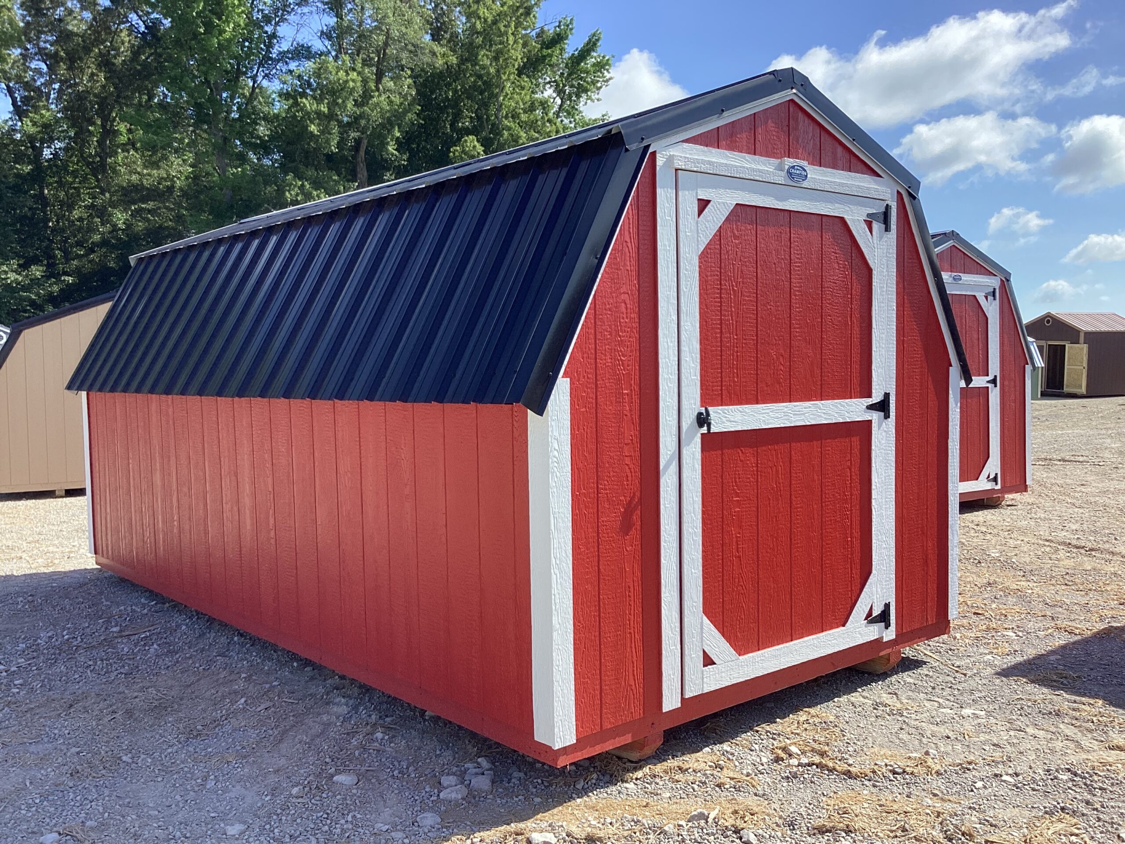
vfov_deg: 45.4
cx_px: 562
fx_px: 1007
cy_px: 422
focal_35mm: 31
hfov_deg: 58.4
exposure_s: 1/652
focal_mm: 3.3
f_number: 2.4
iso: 25
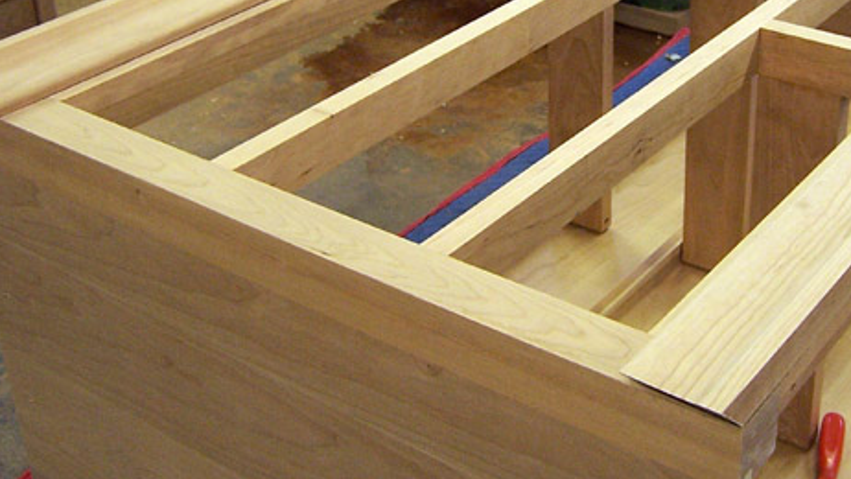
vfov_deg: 21.0
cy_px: 50
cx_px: 589
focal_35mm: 56
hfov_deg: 36.7
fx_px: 1264
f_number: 3.4
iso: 140
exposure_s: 1/20
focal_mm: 5.5
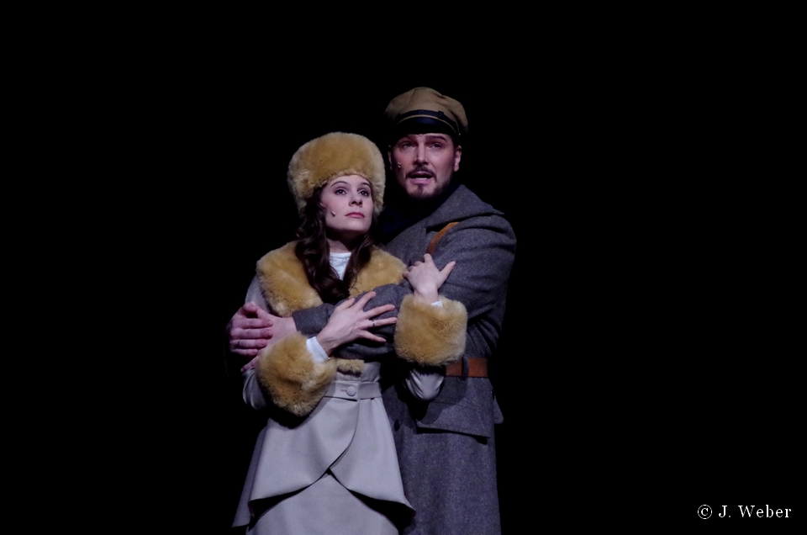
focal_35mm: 225
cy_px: 268
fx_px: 5034
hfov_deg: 9.2
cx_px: 404
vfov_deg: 6.1
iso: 6400
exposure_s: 1/100
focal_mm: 150
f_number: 8
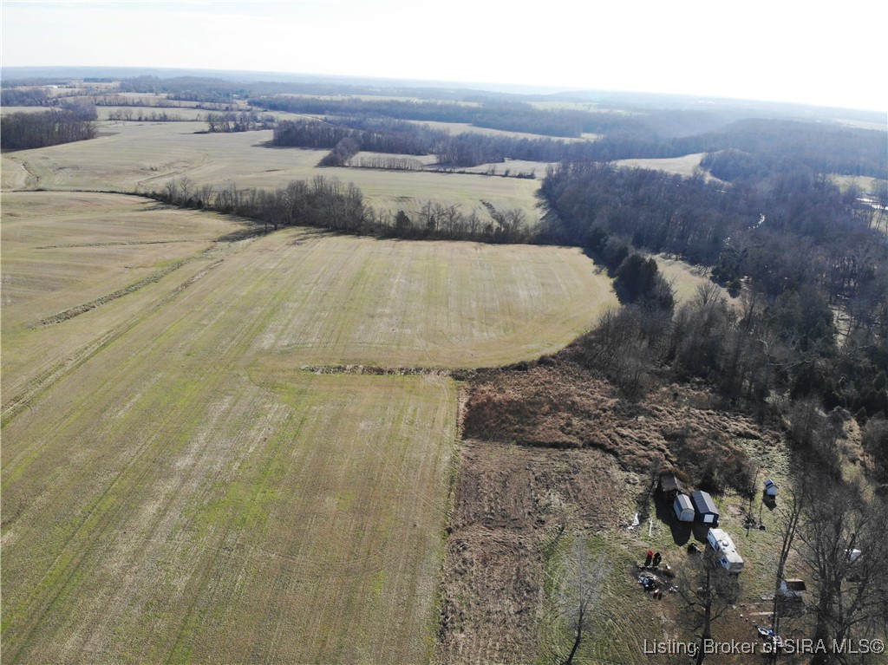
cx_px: 444
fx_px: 615
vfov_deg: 56.8
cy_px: 332
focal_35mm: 24
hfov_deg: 71.6
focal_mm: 4.5
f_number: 2.8
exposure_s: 1/975
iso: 101
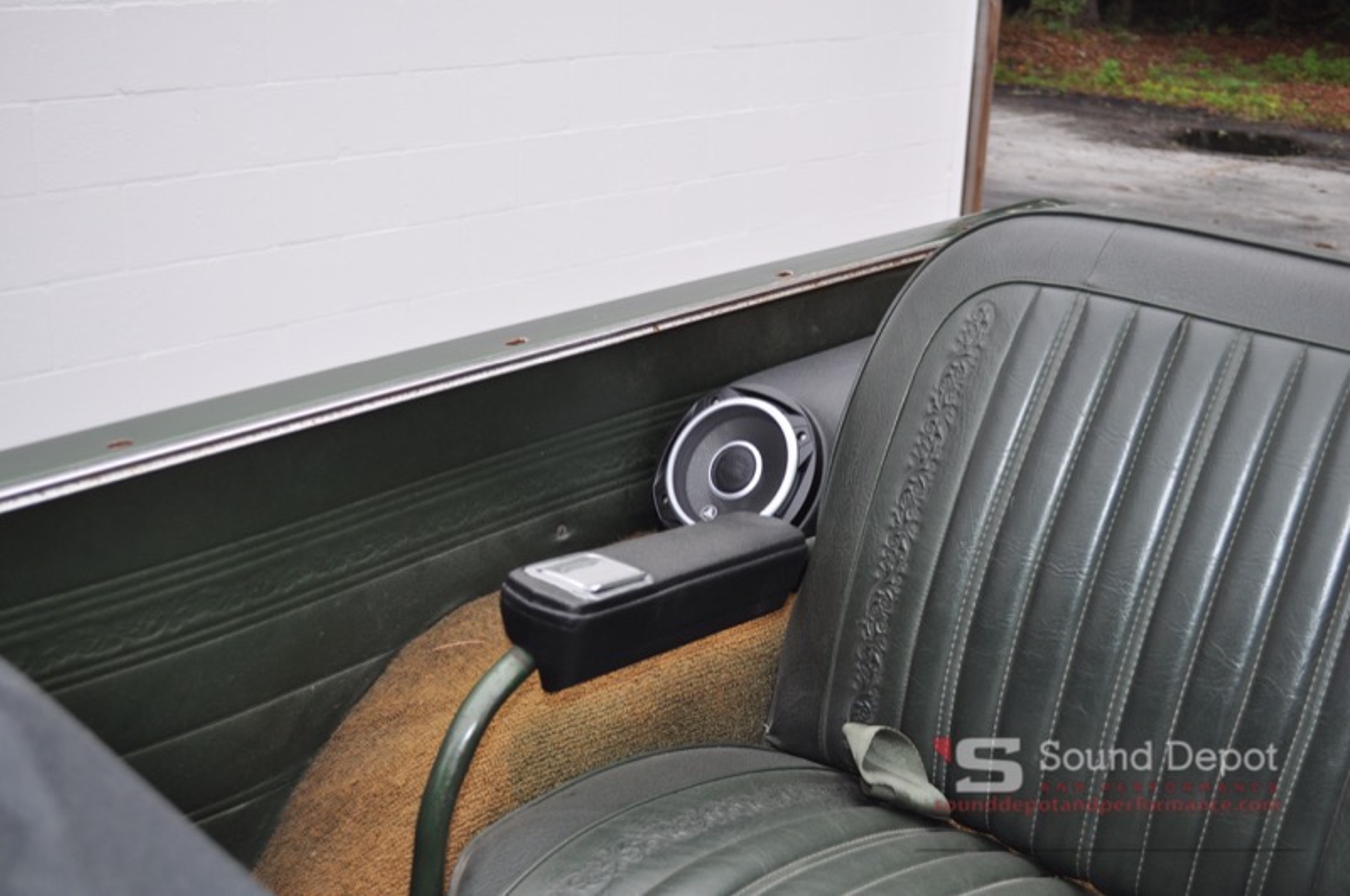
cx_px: 675
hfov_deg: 45.0
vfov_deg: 30.8
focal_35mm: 44
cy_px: 448
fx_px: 1629
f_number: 4.5
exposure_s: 1/200
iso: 320
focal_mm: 29
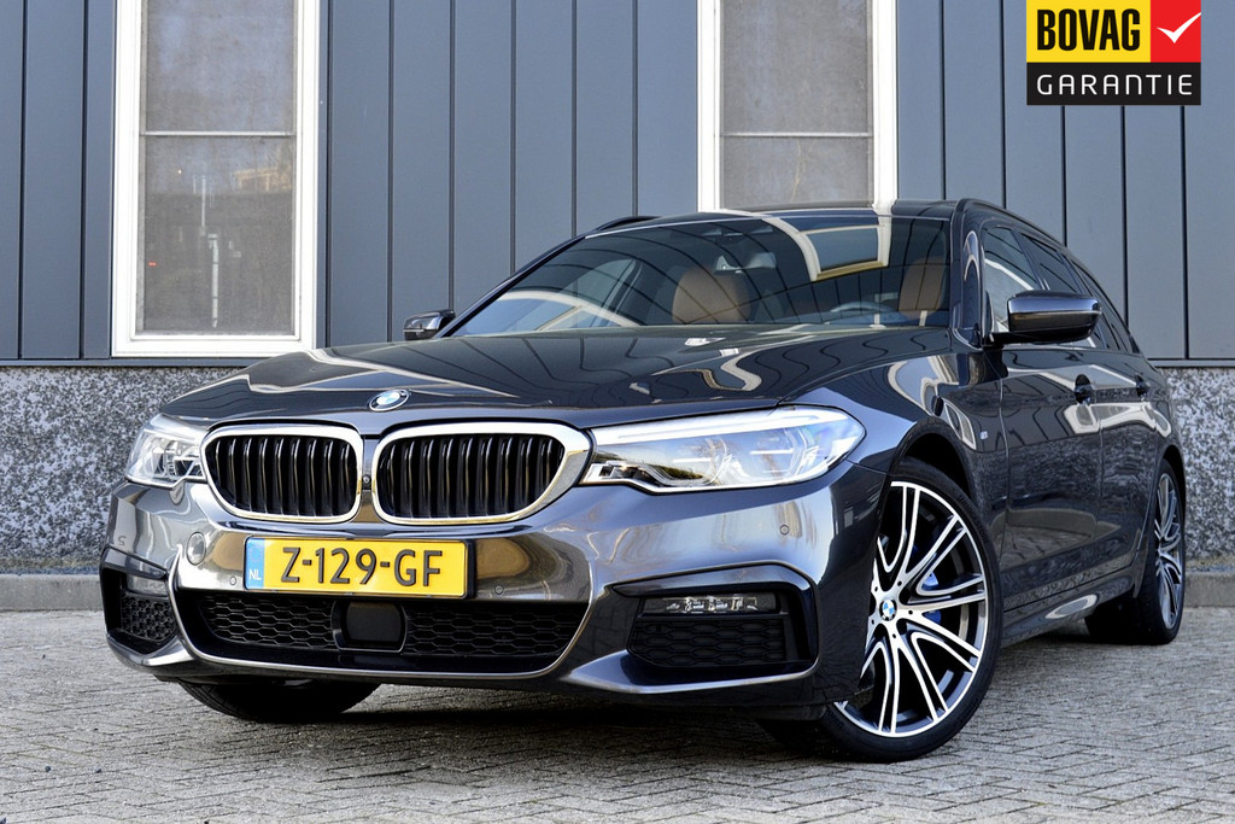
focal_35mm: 57
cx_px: 618
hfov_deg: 35.0
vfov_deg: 23.8
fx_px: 1956
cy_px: 412
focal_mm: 38
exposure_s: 1/60
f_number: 8
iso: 500
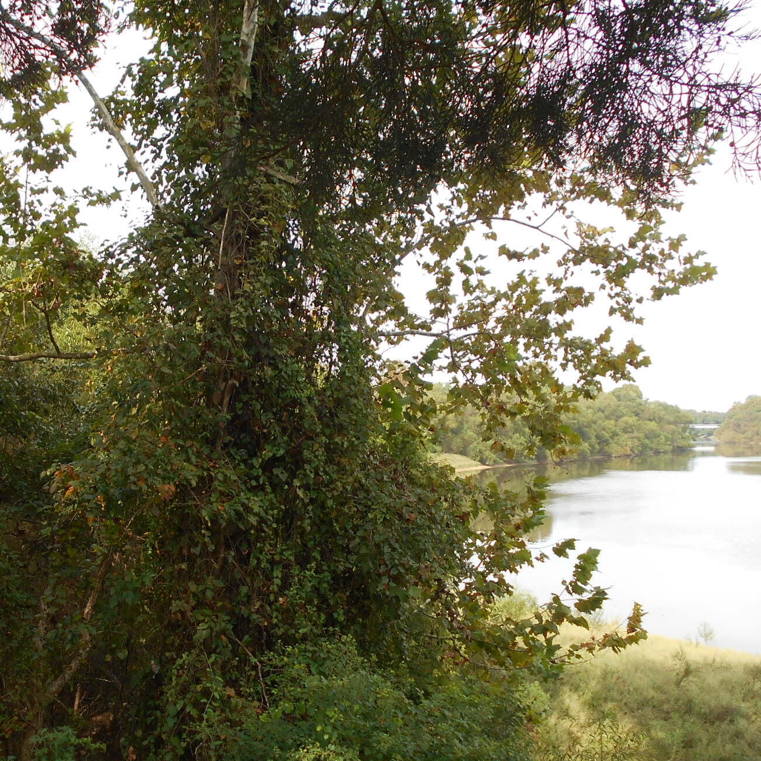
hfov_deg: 41.0
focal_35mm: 40
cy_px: 462
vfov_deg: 41.6
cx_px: 215
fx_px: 995
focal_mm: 4.6
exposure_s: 1/320
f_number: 3.2
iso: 80
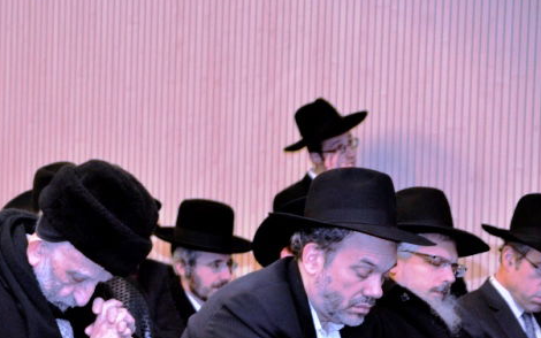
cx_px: 102
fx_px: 2684
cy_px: 274
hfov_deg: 11.5
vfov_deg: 7.2
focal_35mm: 182
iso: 800
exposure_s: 1/100
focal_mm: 70
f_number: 4
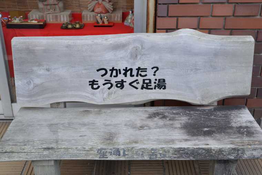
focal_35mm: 48
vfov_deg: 28.1
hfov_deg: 41.1
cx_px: 131
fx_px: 349
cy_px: 88
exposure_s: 1/320
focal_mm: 48
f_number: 11
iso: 800
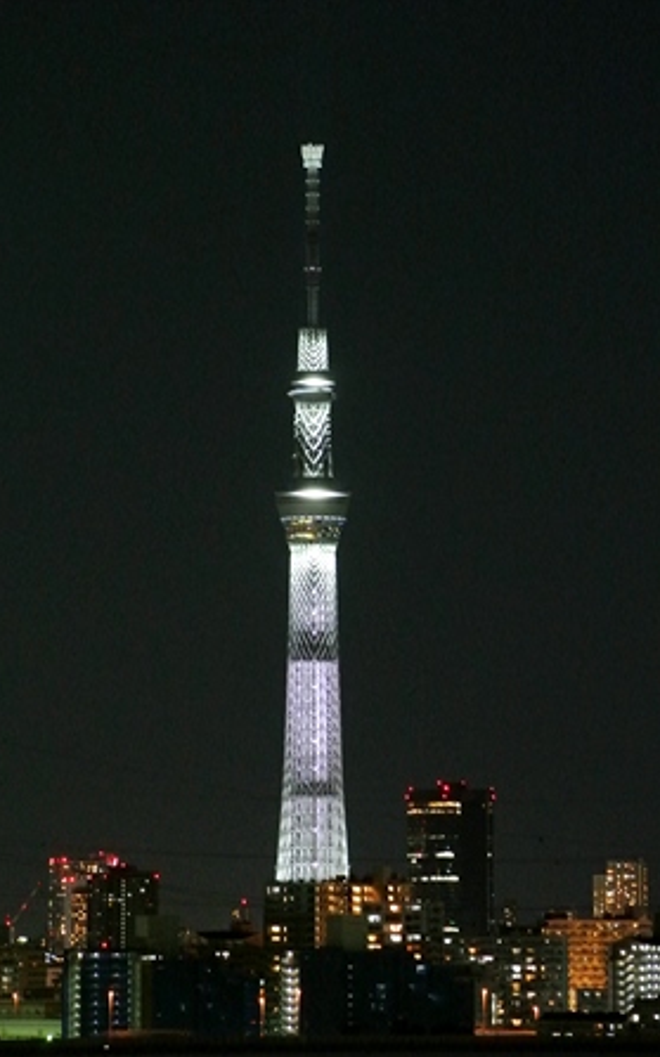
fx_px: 8786
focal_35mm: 305
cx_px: 318
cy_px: 530
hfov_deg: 4.3
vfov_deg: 6.9
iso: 3200
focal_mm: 110
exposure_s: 1/4
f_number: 5.6
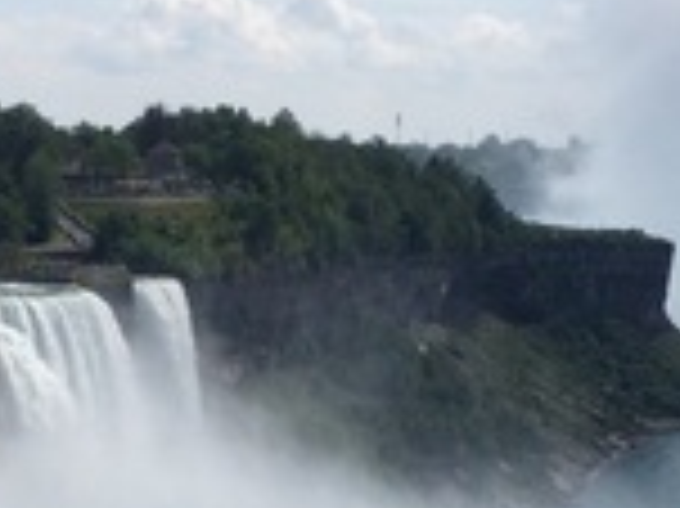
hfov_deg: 16.0
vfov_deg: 11.9
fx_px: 2414
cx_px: 167
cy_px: 504
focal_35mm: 123
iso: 40
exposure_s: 1/5128
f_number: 2.2
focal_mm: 4.15
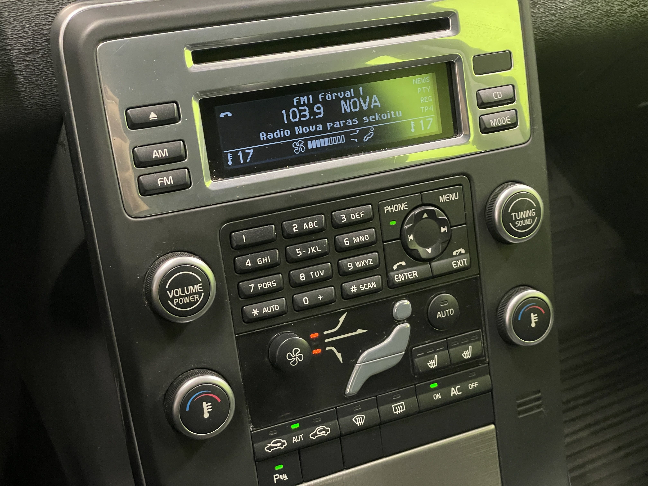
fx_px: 973
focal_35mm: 52
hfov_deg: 36.8
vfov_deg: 28.0
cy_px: 243
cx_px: 324
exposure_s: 1/50
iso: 800
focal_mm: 6
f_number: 2
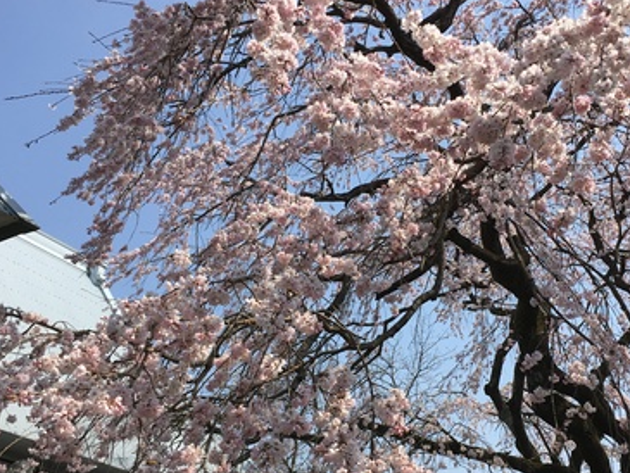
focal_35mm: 47
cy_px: 271
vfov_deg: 30.9
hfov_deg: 40.2
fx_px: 856
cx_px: 392
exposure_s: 1/1789
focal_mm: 4.15
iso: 25
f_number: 2.2
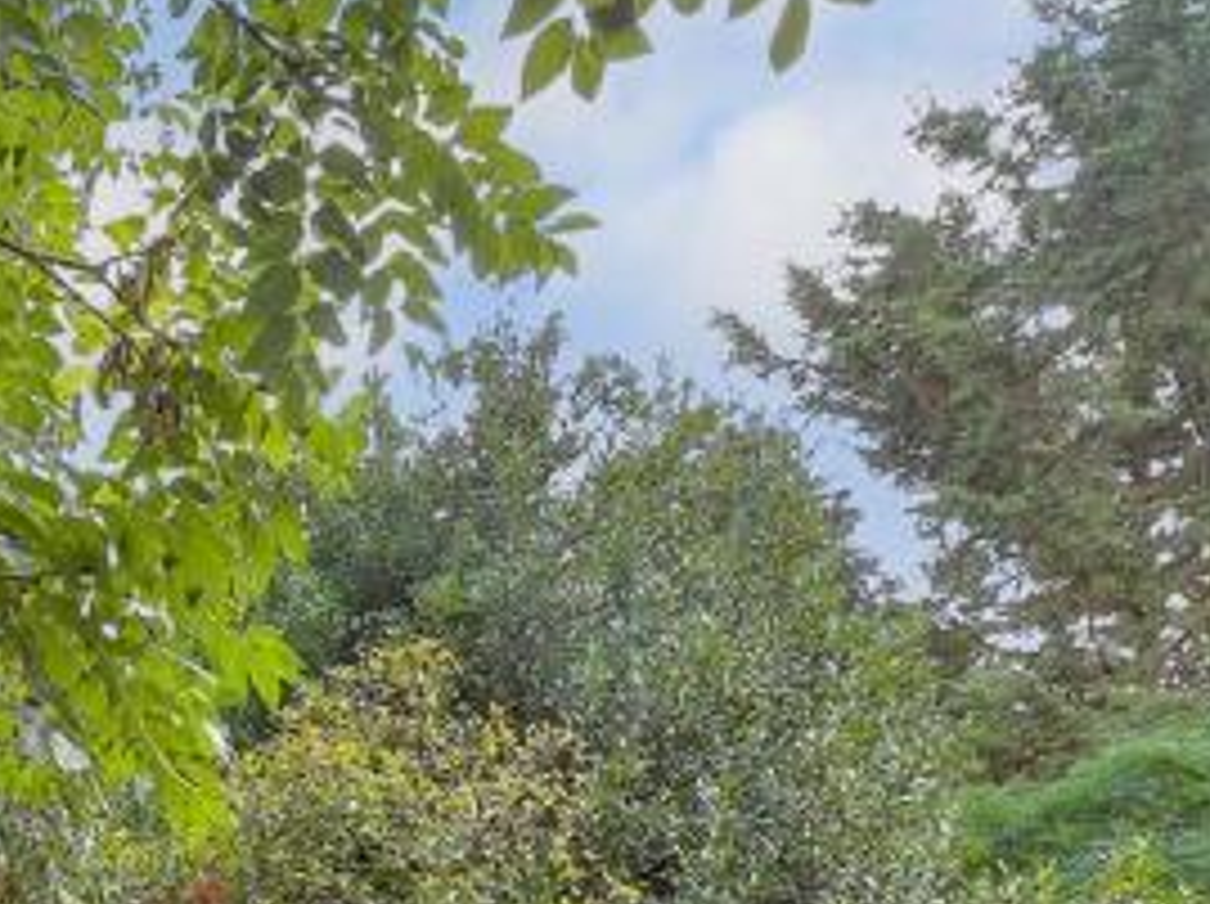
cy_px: 1410
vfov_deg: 21.5
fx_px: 1920
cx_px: -472
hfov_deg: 27.4
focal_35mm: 55
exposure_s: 1/15
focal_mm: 10
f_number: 8
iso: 200
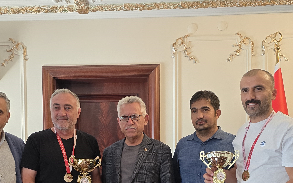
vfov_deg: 25.5
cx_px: 131
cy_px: 165
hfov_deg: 41.0
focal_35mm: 49
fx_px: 391
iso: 400
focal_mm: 6.3
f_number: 1.7
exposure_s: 1/100
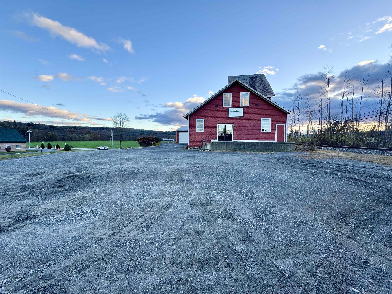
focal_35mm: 14
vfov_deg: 85.7
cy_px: 147
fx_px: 159
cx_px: 196
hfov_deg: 102.1
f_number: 2.2
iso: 40
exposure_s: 1/236
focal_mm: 2.22
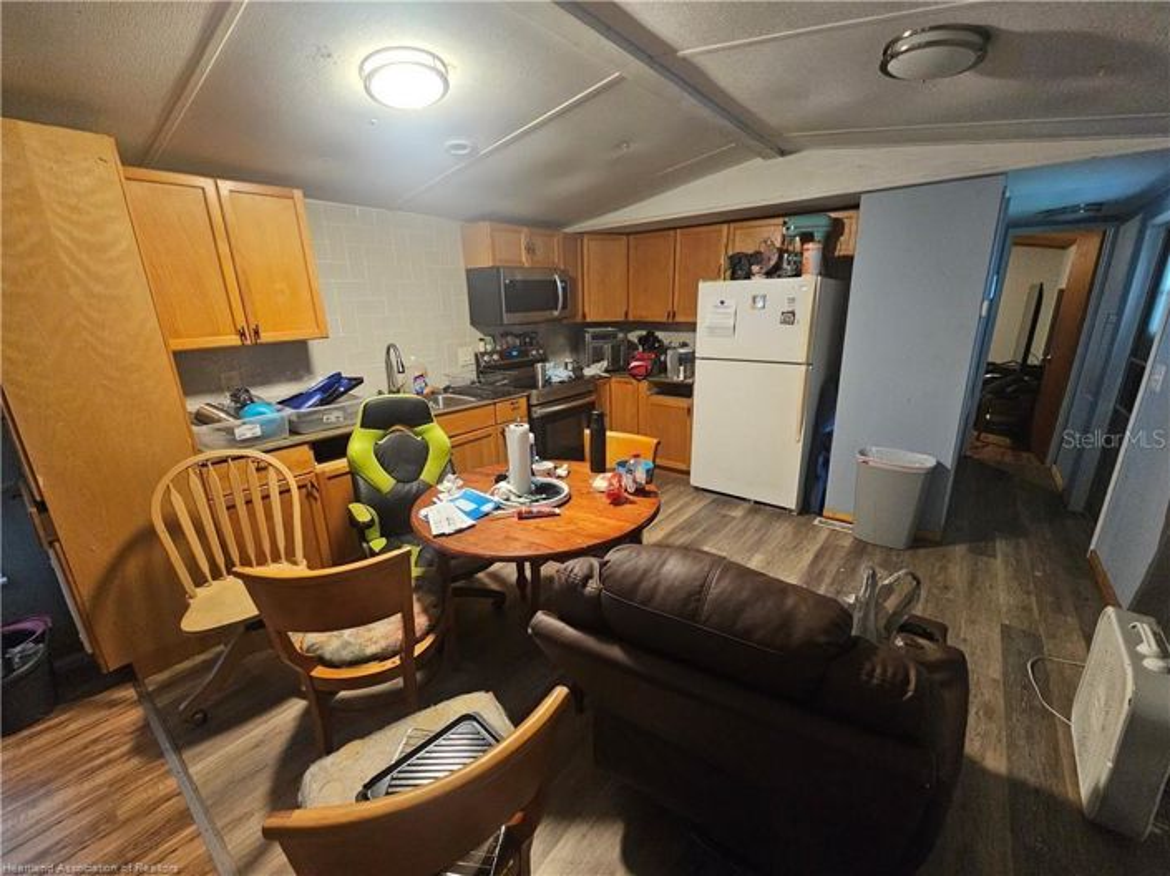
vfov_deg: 89.9
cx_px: 585
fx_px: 439
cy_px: 438
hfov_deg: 106.2
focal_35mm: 13
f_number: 2.2
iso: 640
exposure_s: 1/24
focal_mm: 2.2
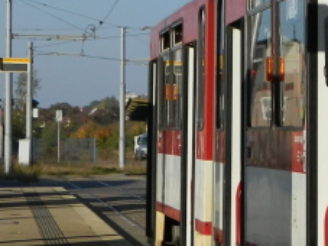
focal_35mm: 212
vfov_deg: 7.0
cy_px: 33
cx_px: 488
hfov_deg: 9.1
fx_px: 2008
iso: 80
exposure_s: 1/160
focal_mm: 8.4
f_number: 10.2
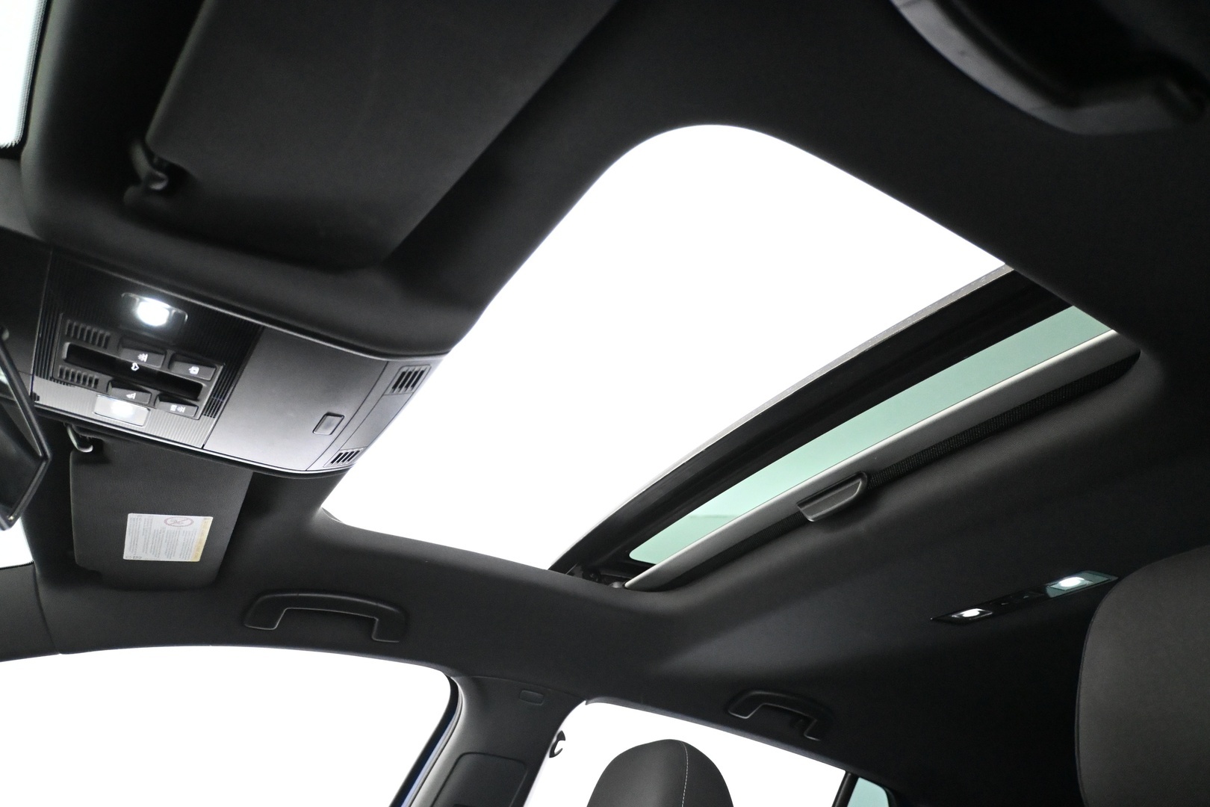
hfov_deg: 67.4
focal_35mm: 27
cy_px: 404
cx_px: 605
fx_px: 907
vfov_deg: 47.9
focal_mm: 18
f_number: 3.5
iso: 6400
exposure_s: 1/60
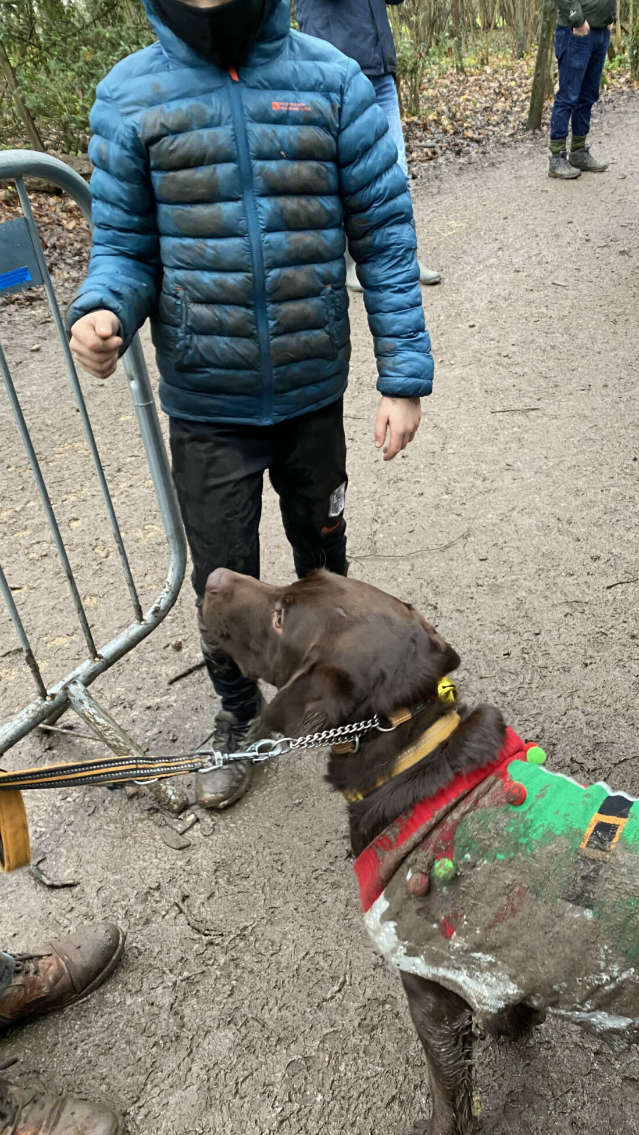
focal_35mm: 29
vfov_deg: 66.1
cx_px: 423
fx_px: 874
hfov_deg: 39.7
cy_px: 569
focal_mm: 4.25
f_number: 1.8
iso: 320
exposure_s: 1/60
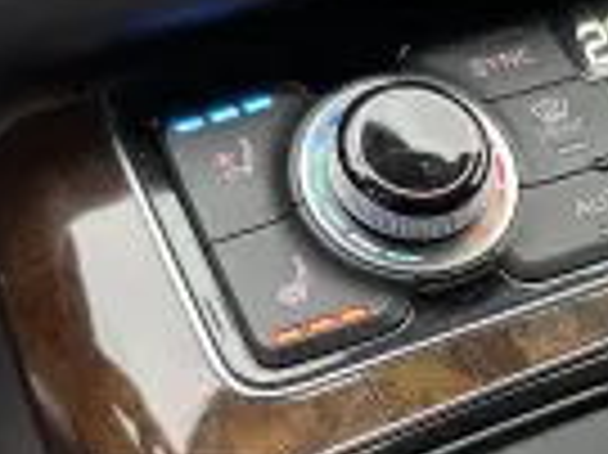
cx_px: 649
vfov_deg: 22.2
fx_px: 1123
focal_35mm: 64
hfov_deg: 27.9
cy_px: 436
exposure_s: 1/110
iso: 250
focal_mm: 6.86
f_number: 1.78
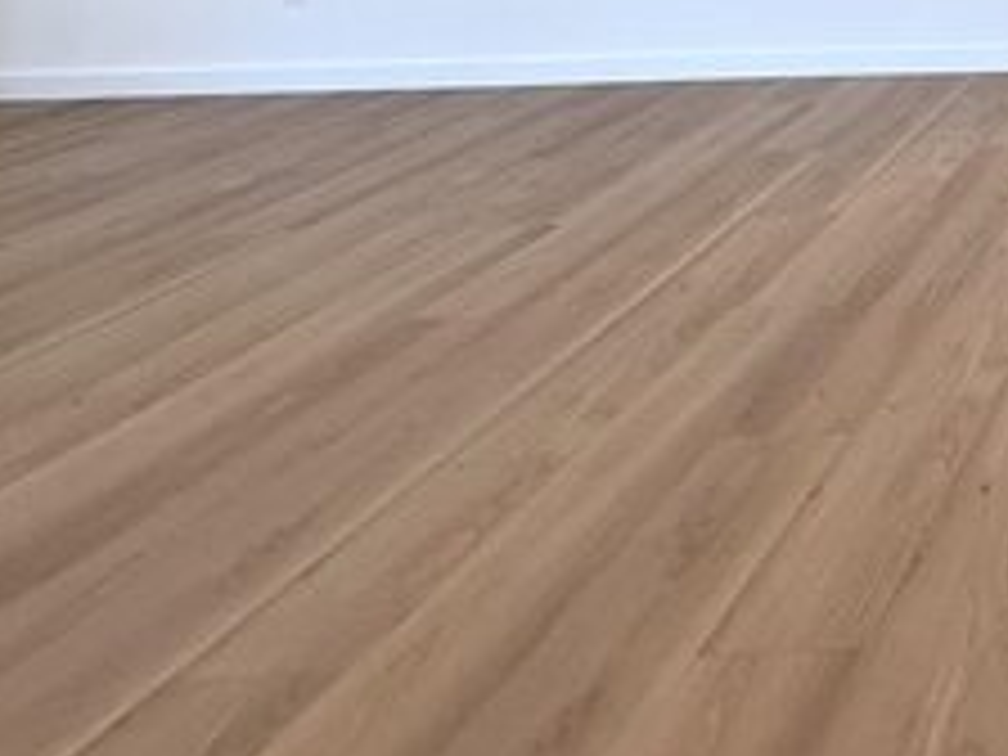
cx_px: 1400
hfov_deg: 31.7
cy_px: -306
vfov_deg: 27.6
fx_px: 1165
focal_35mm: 40
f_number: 2.2
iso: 160
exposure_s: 1/120
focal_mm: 2.22
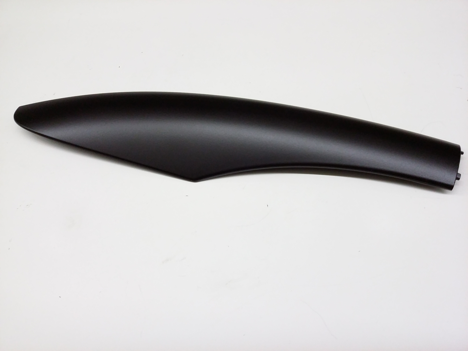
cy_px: 176
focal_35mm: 32
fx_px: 433
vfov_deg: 44.2
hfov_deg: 56.8
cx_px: 234
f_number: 2.4
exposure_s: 1/20
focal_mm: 3.4
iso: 160
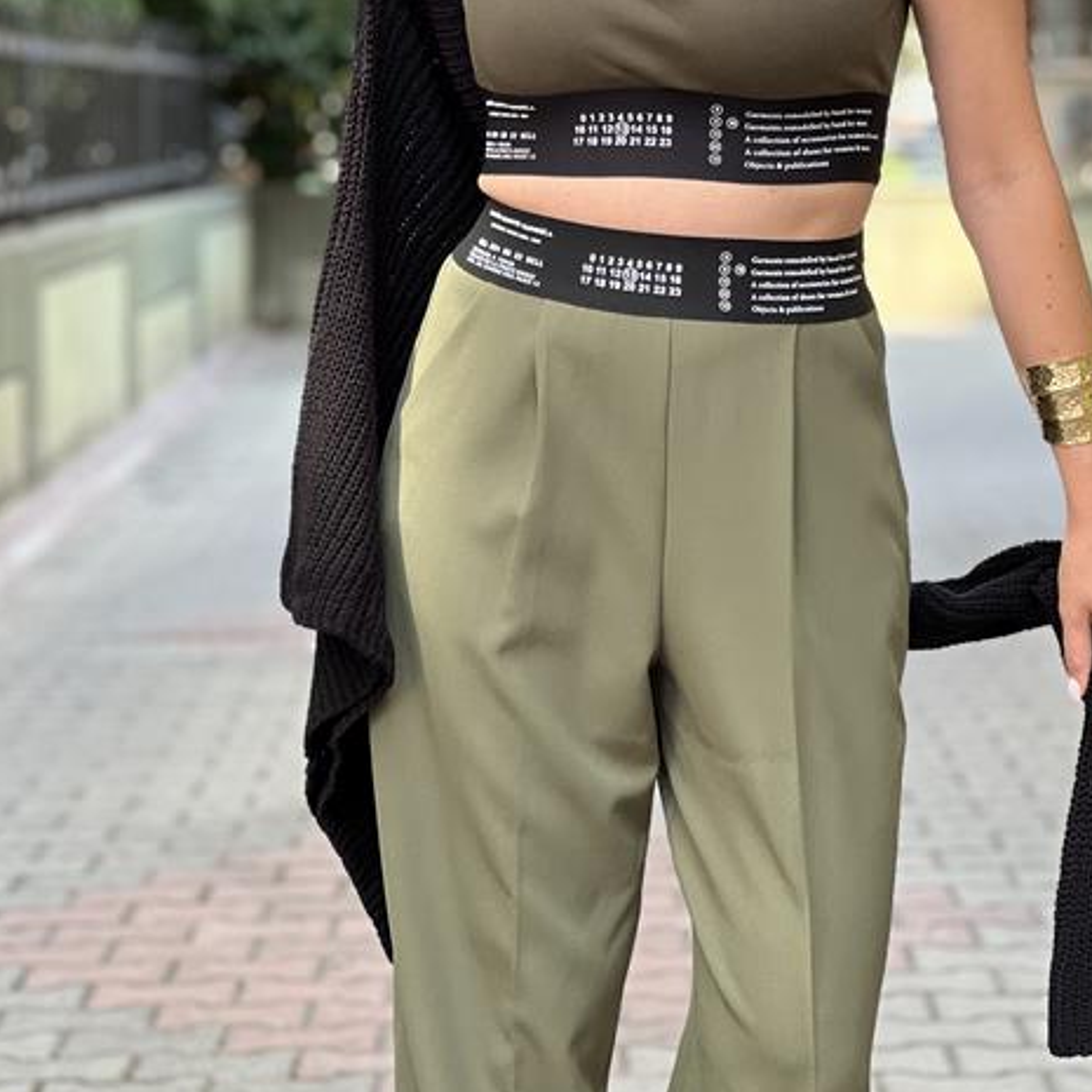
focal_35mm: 117
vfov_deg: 14.8
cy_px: 218
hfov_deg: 14.9
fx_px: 4176
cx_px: 580
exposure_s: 1/121
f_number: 2.8
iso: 64
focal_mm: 9
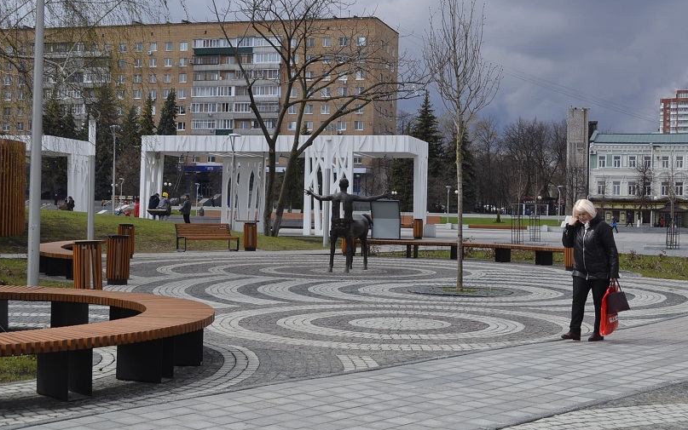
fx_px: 994
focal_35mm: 53
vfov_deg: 24.4
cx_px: 391
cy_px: 193
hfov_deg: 38.1
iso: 100
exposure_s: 1/250
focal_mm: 28
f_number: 8
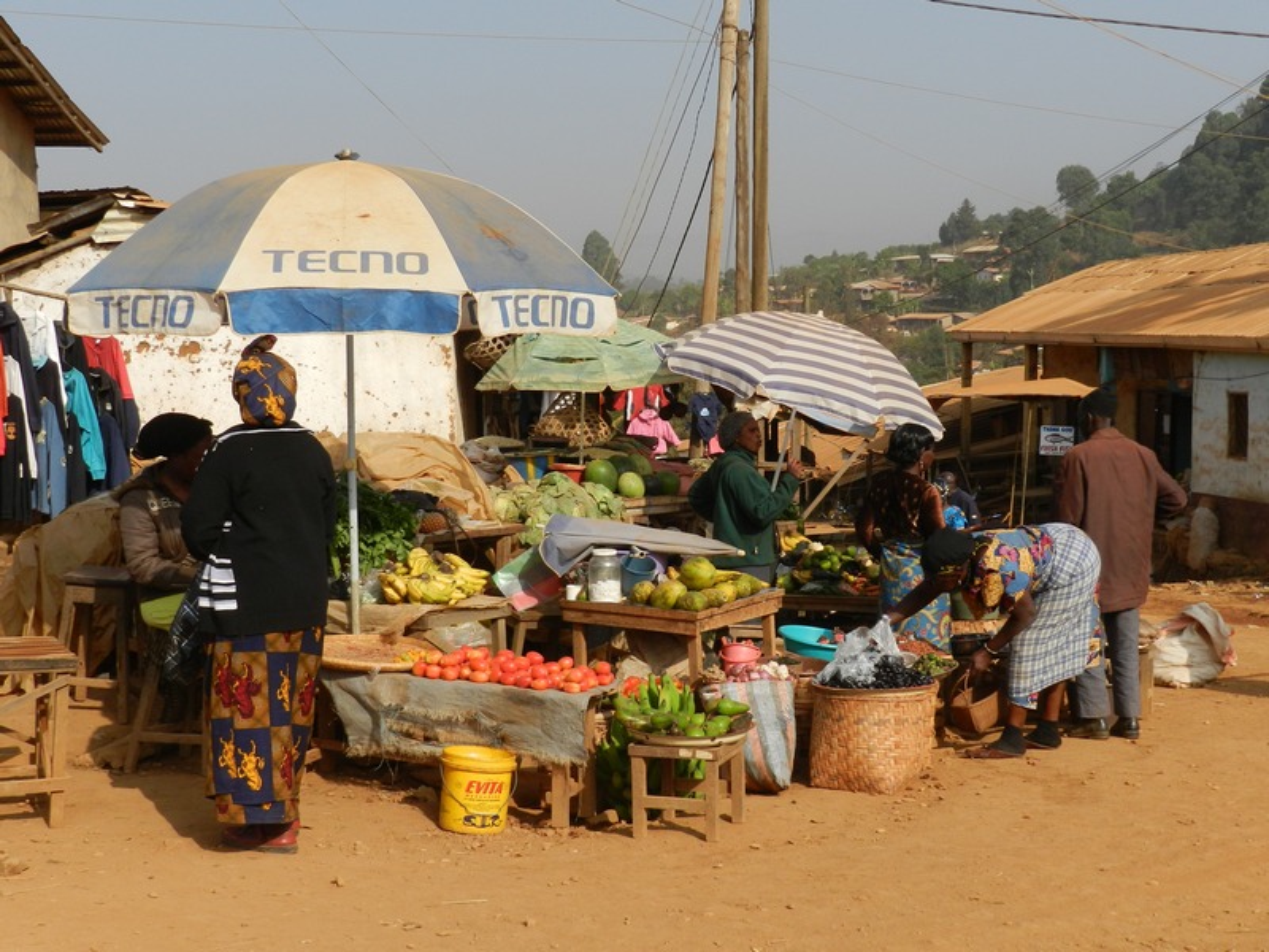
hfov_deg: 41.2
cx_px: 634
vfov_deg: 31.5
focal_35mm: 46
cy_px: 476
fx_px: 1686
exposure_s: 1/1000
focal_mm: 8.1
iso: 160
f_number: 4.2
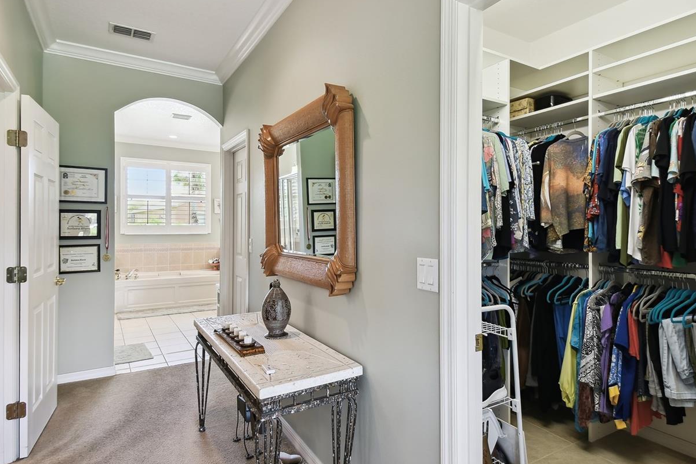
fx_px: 387
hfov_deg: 83.7
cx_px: 385
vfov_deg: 61.8
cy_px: 209
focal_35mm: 20
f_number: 7.1
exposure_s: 1/5
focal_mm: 10
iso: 100
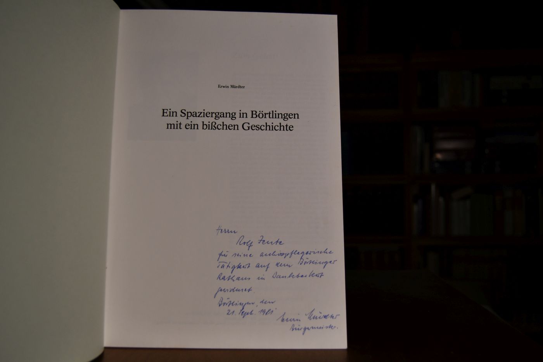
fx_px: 452
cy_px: 181
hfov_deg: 61.9
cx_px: 272
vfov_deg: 43.6
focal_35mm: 30
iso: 400
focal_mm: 20
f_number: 4
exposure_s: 1/250
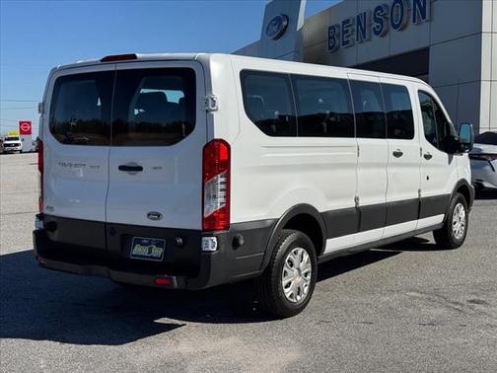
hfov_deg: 39.7
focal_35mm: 48
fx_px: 689
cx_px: 248
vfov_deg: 30.3
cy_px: 186
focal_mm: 6.76
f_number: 1.78
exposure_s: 1/10526
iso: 80
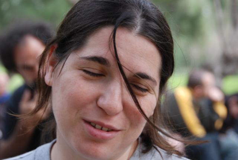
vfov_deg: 12.2
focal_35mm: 112
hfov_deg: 18.2
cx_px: 119
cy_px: 80
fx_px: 745
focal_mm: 75
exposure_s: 1/125
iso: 220
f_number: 5.3
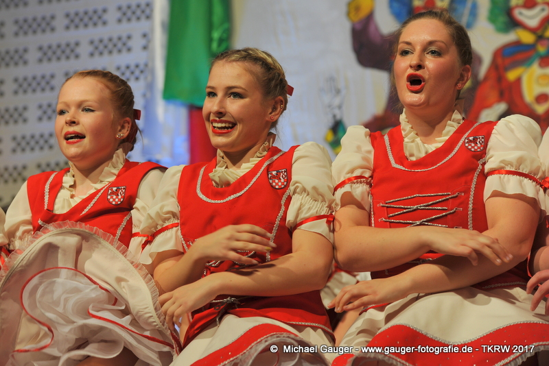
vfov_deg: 11.2
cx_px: 274
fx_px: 1861
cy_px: 183
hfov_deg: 16.8
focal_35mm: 122
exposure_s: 1/320
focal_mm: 122
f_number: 4
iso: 400
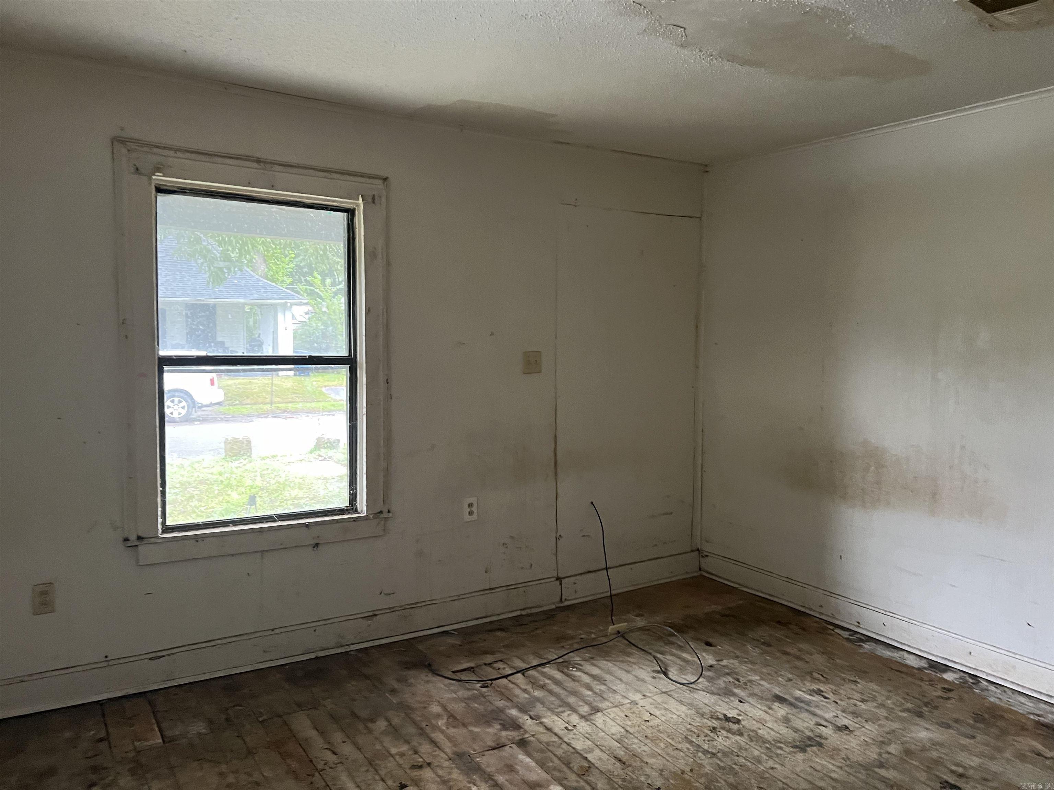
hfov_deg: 67.3
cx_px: 527
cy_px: 395
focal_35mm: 26
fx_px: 792
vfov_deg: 53.1
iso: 500
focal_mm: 5.7
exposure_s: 1/47
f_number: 1.5
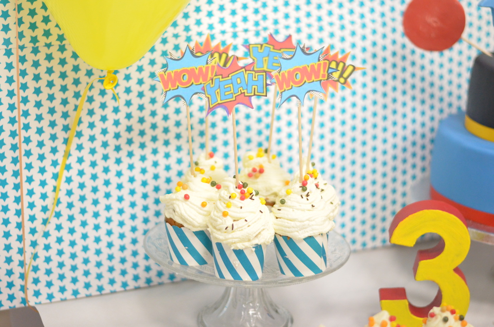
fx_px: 1027
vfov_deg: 18.1
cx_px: 247
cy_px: 164
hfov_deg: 27.0
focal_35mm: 75
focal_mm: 50
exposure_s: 1/640
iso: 3200
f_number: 1.8
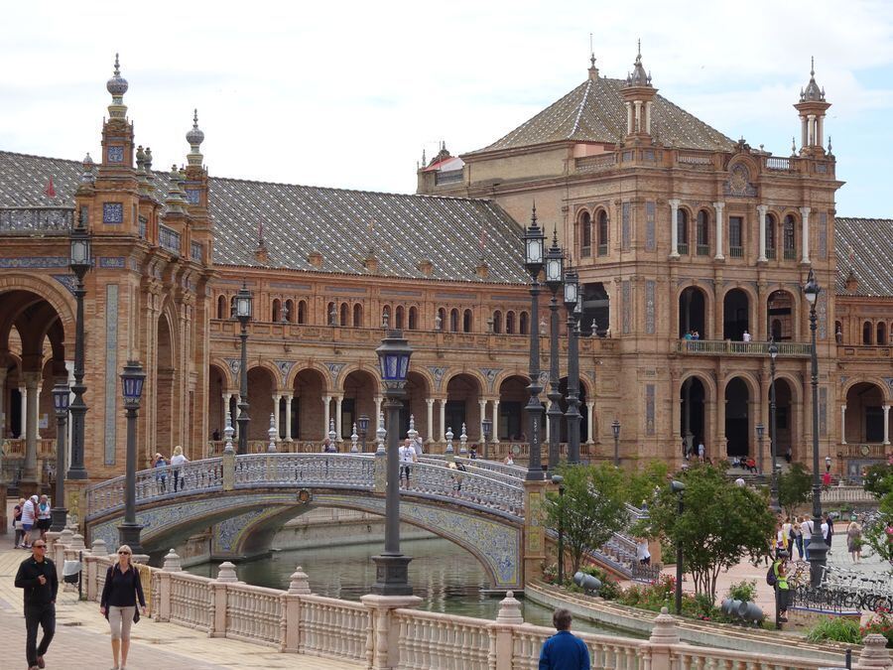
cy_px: 335
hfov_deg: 18.7
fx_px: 2709
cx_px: 446
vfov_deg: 14.1
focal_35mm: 105
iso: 80
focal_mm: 17.97
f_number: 5
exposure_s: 1/320
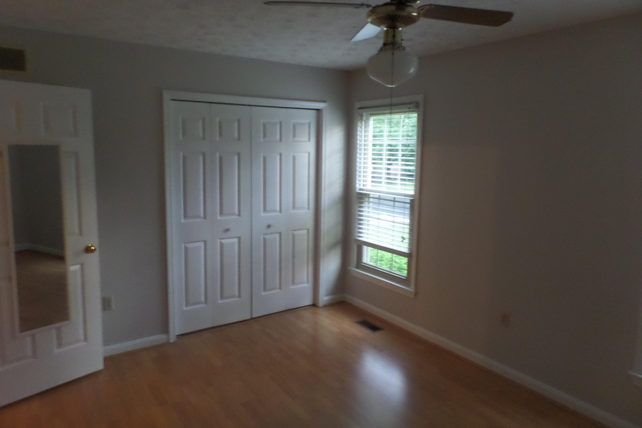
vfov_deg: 53.1
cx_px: 321
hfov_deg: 73.7
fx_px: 428
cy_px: 198
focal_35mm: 24
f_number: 2.8
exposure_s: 1/30
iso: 800
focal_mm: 4.1
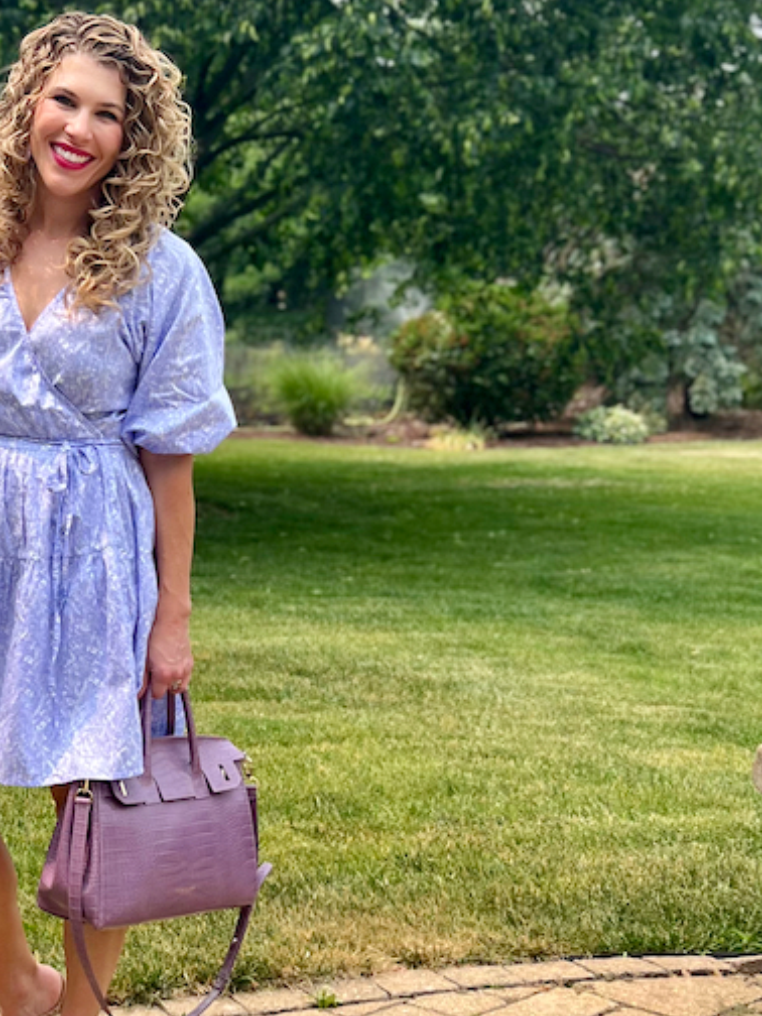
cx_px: 171
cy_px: 595
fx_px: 1937
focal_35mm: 66
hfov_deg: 22.0
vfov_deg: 29.3
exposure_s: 1/1901
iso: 50
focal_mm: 5.7
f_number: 1.5
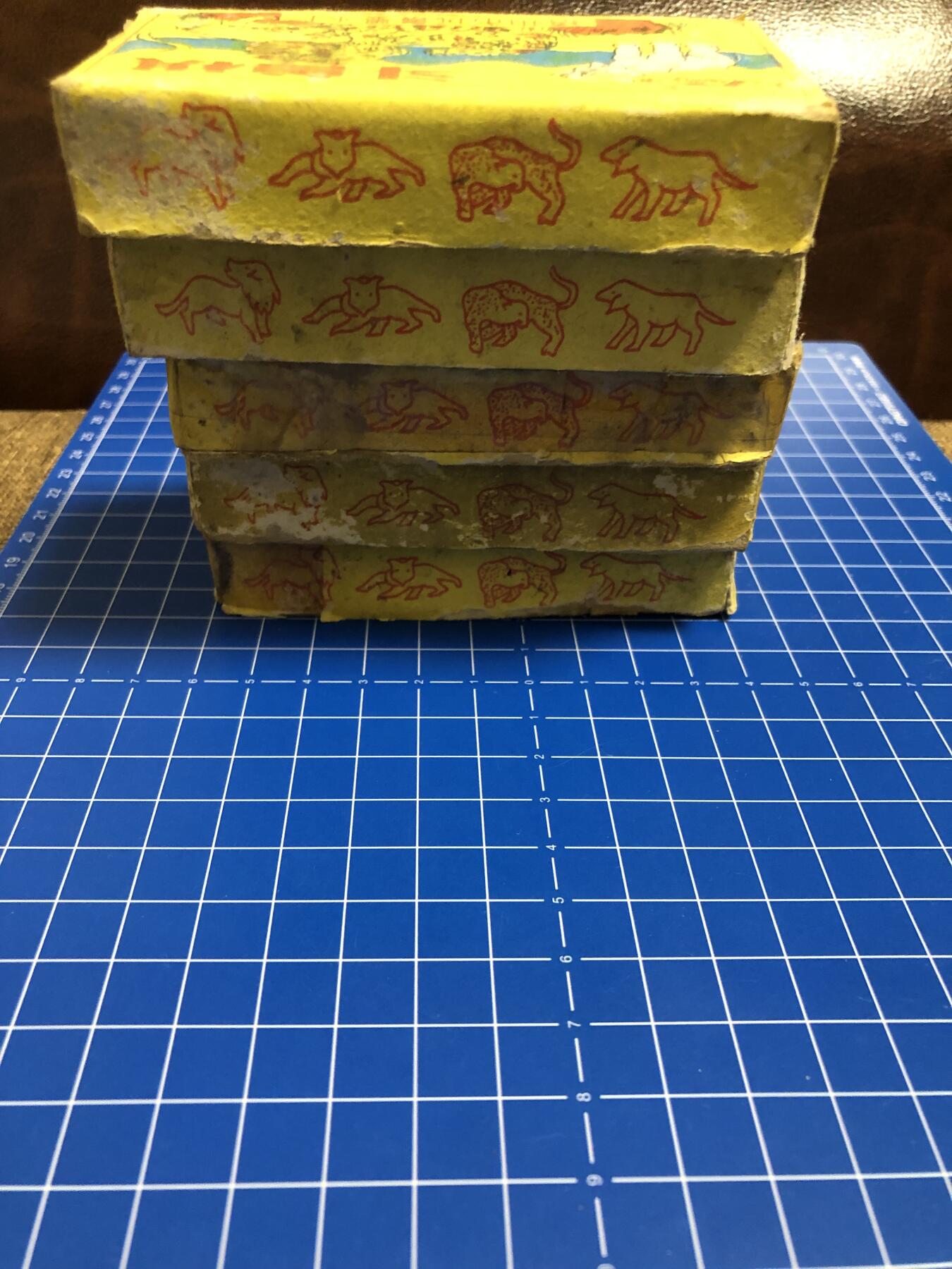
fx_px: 1027
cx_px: 476
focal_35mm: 28
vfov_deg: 63.4
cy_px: 634
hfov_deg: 49.7
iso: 80
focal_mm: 4
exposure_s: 1/8
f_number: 1.8
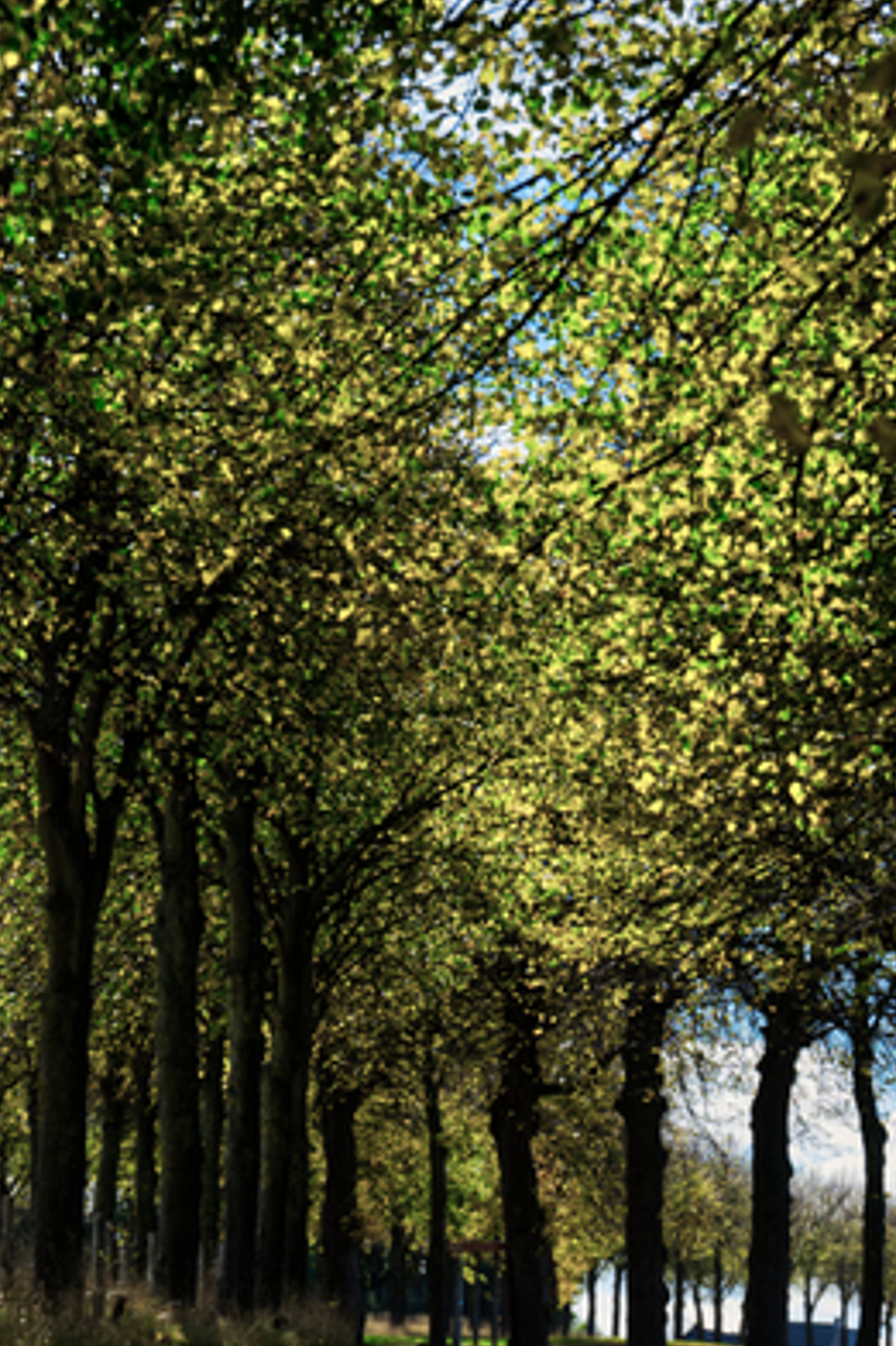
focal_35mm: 162
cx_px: 748
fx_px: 6053
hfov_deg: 8.4
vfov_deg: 12.7
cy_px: 977
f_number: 6.3
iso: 100
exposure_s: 1/320
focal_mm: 92
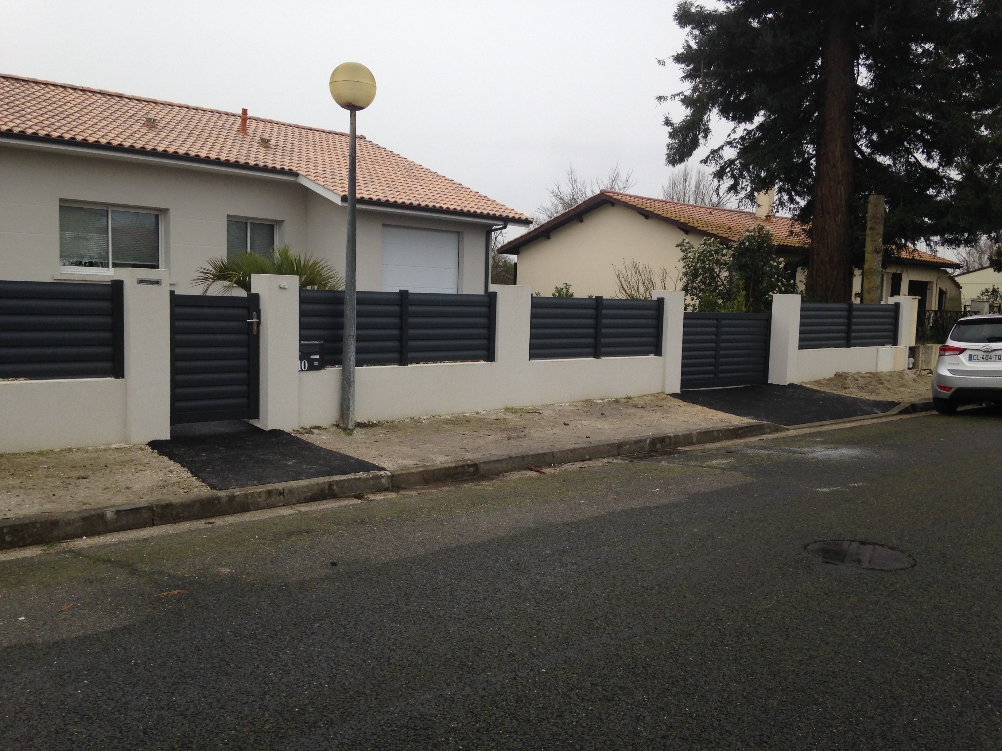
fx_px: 955
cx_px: 501
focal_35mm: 33
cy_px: 376
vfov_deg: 42.9
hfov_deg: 55.4
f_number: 2.4
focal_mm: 4.12
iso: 50
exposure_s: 1/176
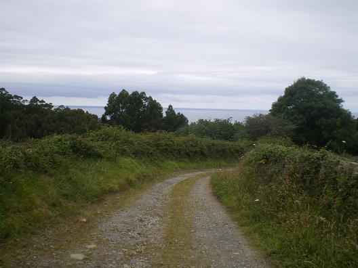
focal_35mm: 38
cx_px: 179
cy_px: 134
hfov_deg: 49.0
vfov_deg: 37.7
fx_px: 393
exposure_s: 1/320
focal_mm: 6.3
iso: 64
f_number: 4.6
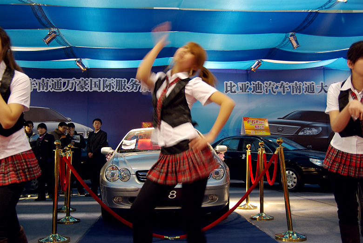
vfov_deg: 34.3
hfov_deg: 49.5
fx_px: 394
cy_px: 122
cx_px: 182
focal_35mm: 39
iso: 250
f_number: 2.8
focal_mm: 26
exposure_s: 1/15
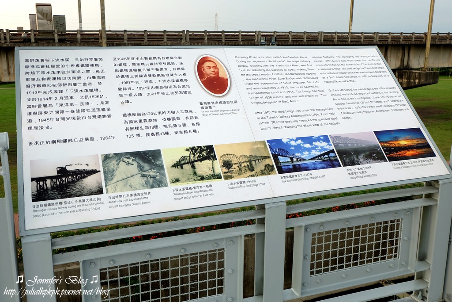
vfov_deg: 43.6
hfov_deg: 61.9
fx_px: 377
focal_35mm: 30
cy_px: 151
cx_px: 226
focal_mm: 20.1
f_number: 3.8
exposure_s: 1/110
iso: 200
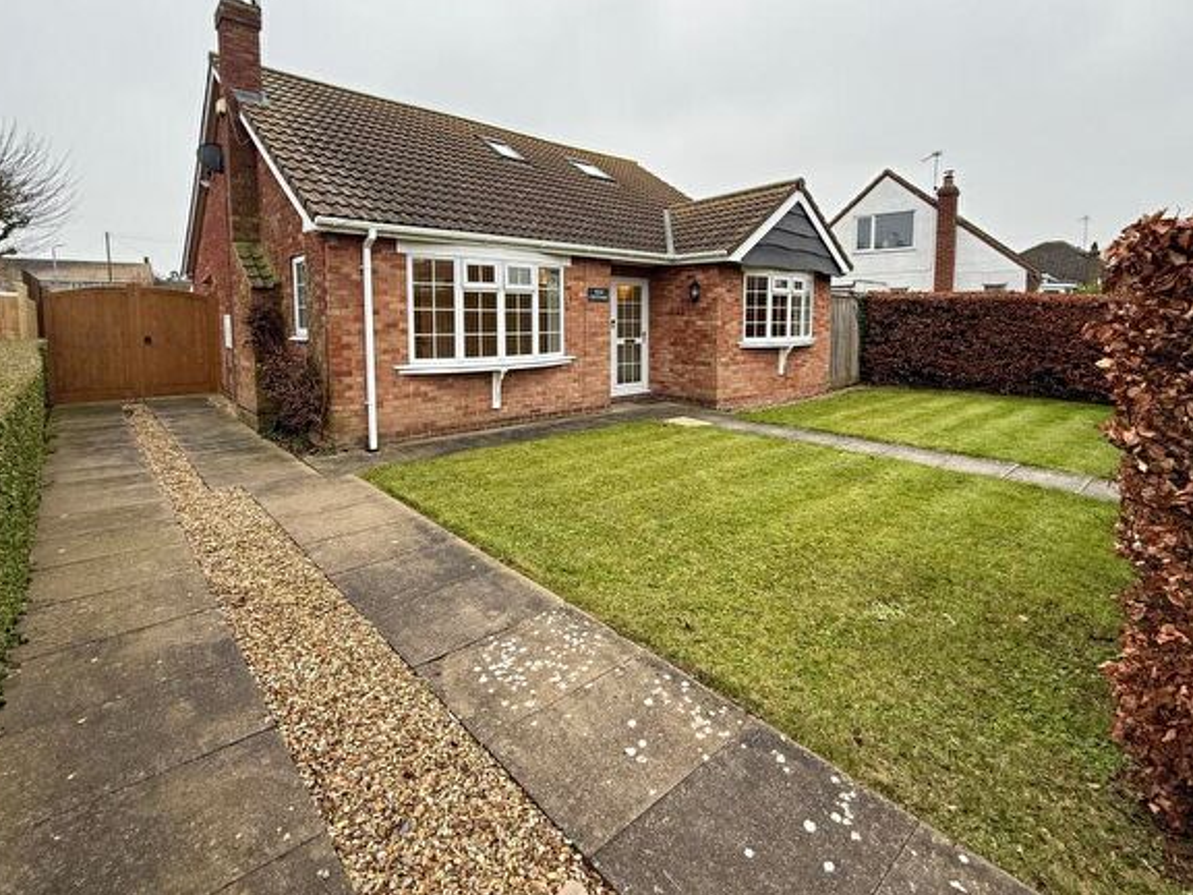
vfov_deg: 74.0
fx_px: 586
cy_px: 362
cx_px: 596
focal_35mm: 17
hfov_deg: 91.0
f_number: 2.2
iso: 80
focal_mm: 2.22
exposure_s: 1/99
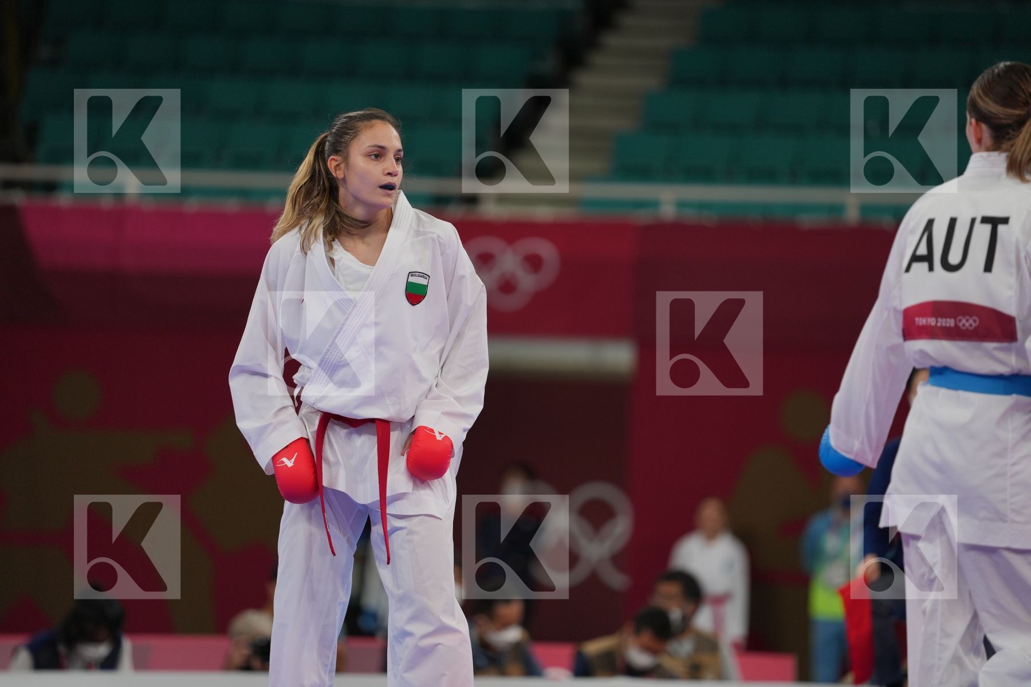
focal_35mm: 200
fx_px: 5727
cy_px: 344
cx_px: 516
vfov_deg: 6.9
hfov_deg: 10.3
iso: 500
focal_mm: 200
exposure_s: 1/1000
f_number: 2.8
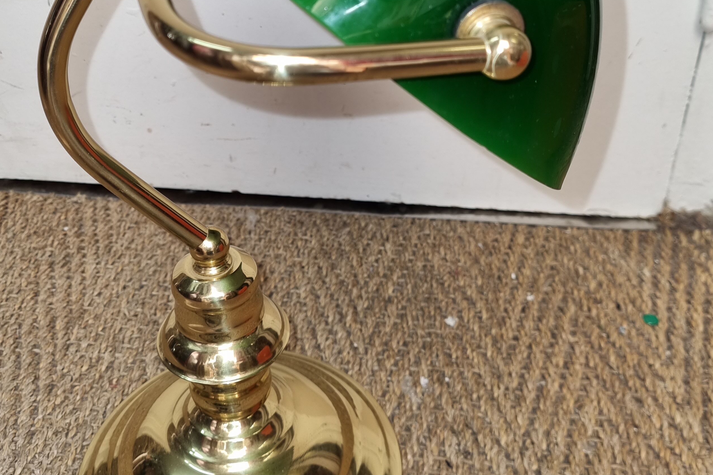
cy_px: 136
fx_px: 851
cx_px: 320
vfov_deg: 30.8
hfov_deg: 45.4
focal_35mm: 43
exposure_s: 1/100
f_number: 1.8
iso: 50
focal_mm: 5.4
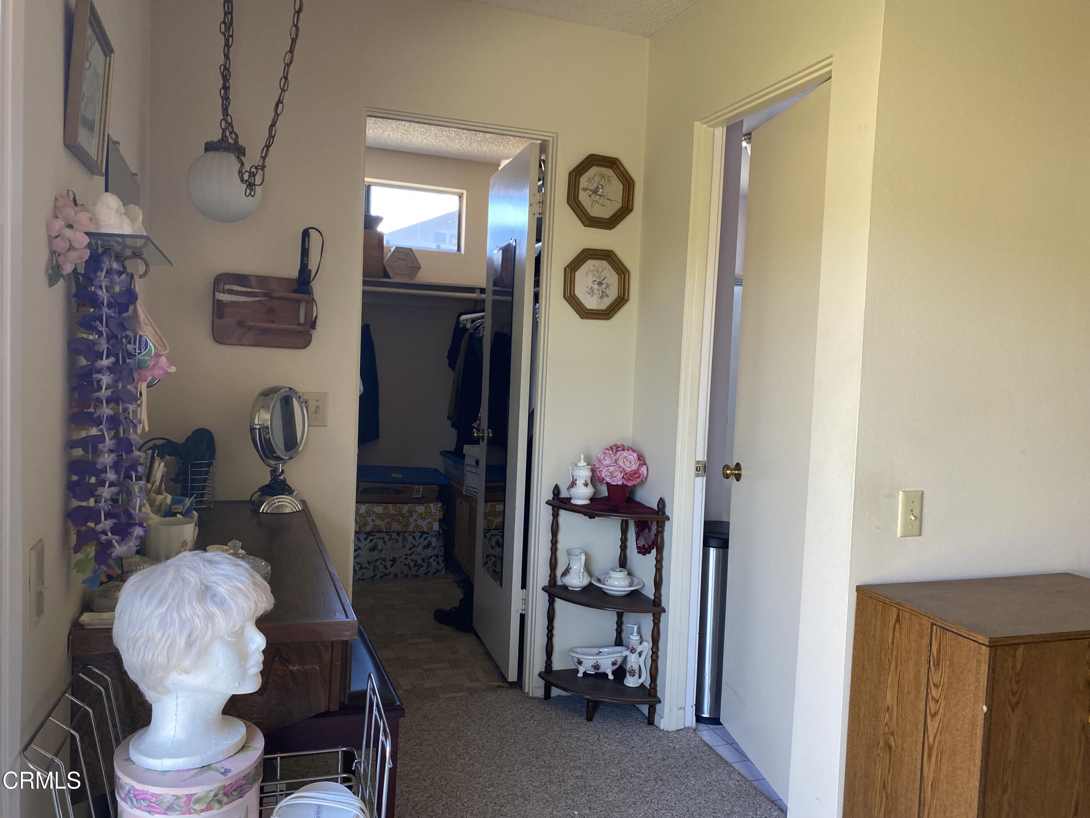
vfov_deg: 53.1
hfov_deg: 67.3
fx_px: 819
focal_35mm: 26
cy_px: 409
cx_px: 545
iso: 125
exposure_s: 1/113
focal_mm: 4.25
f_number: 1.8
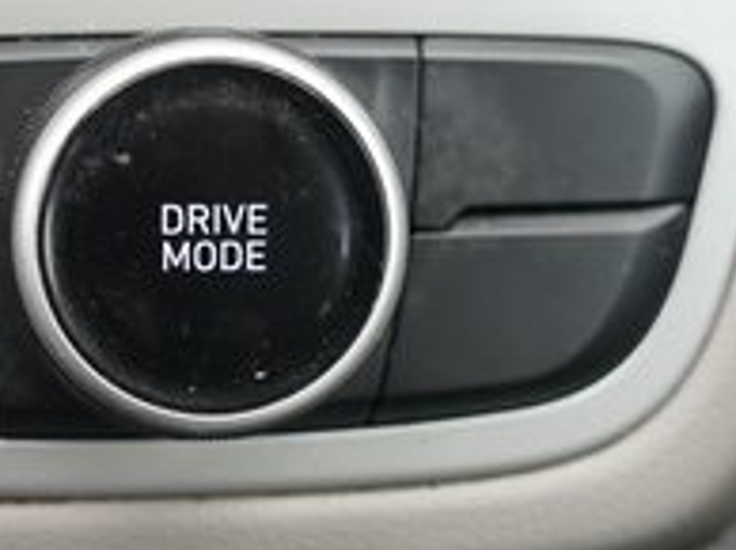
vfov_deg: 11.6
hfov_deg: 15.4
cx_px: 106
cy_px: 161
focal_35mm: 127
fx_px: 2697
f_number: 4
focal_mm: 40
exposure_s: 1/60
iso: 200
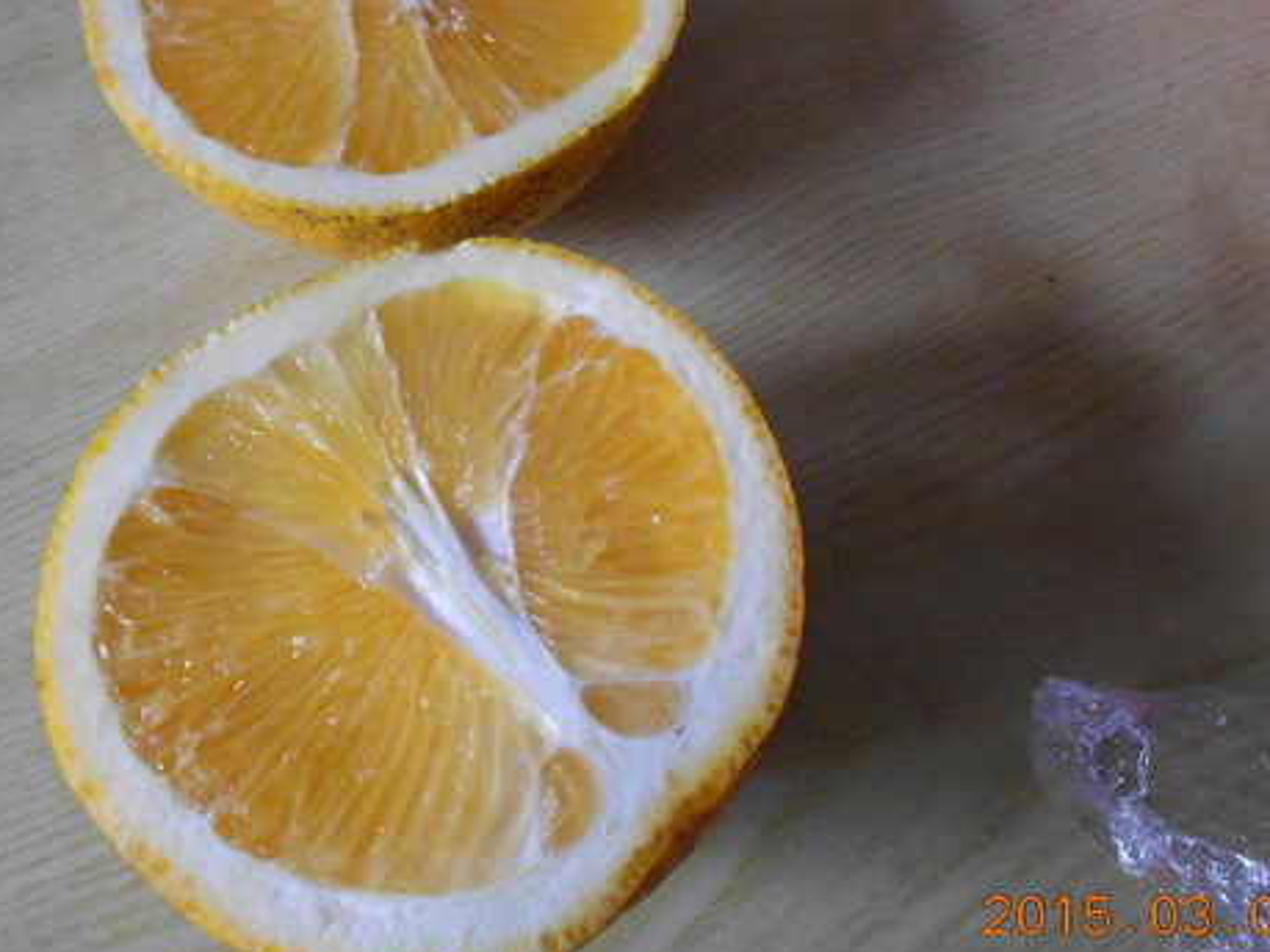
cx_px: 551
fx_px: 1247
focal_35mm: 34
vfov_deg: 41.7
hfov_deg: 53.8
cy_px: 418
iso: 400
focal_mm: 4.6
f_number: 3.2
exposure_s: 1/40
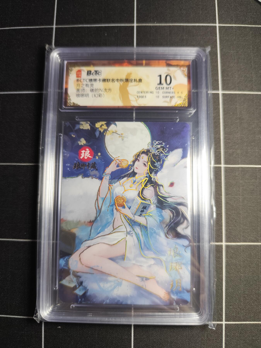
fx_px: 231
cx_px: 130
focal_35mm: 23
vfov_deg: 73.9
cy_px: 174
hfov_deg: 58.9
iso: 400
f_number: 1.65
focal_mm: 6.14
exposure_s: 1/100
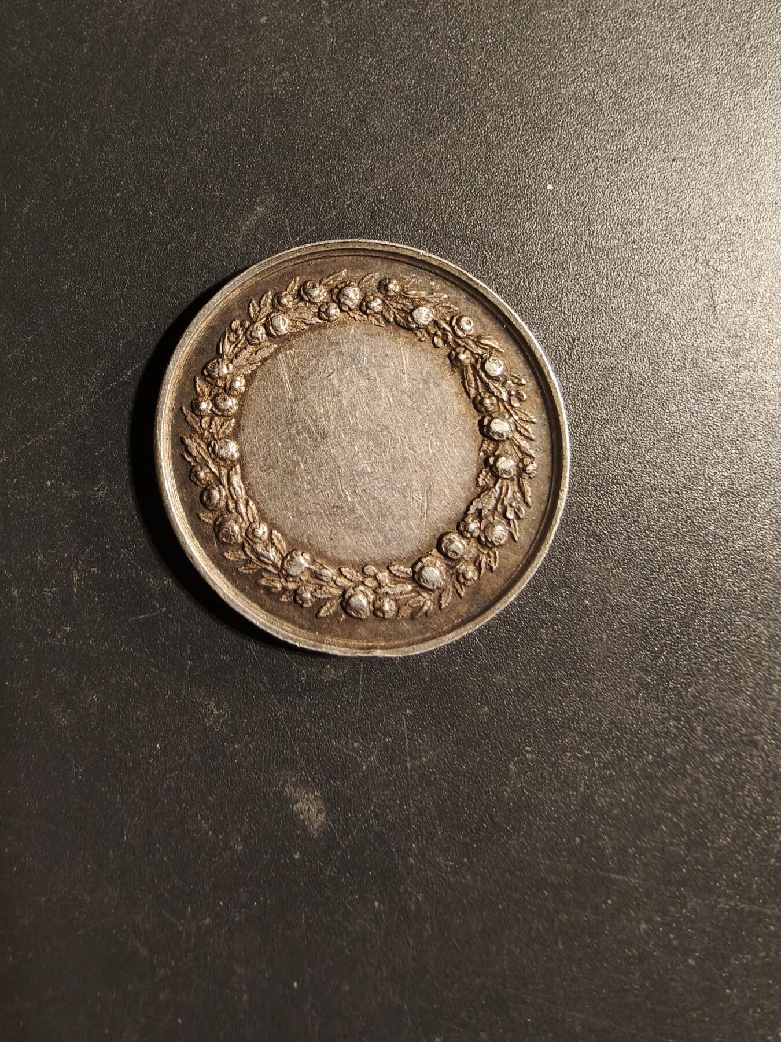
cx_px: 390
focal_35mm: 23
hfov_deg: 58.9
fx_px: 692
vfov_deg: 73.9
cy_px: 521
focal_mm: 2.32
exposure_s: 1/100
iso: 200
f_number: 2
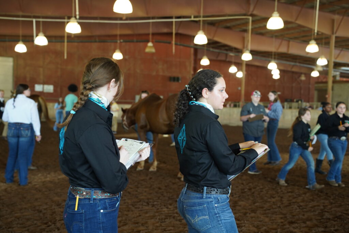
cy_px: 116
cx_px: 174
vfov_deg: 26.5
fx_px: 494
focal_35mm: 51
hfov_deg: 38.9
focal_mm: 51
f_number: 4
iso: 1250
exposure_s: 1/100
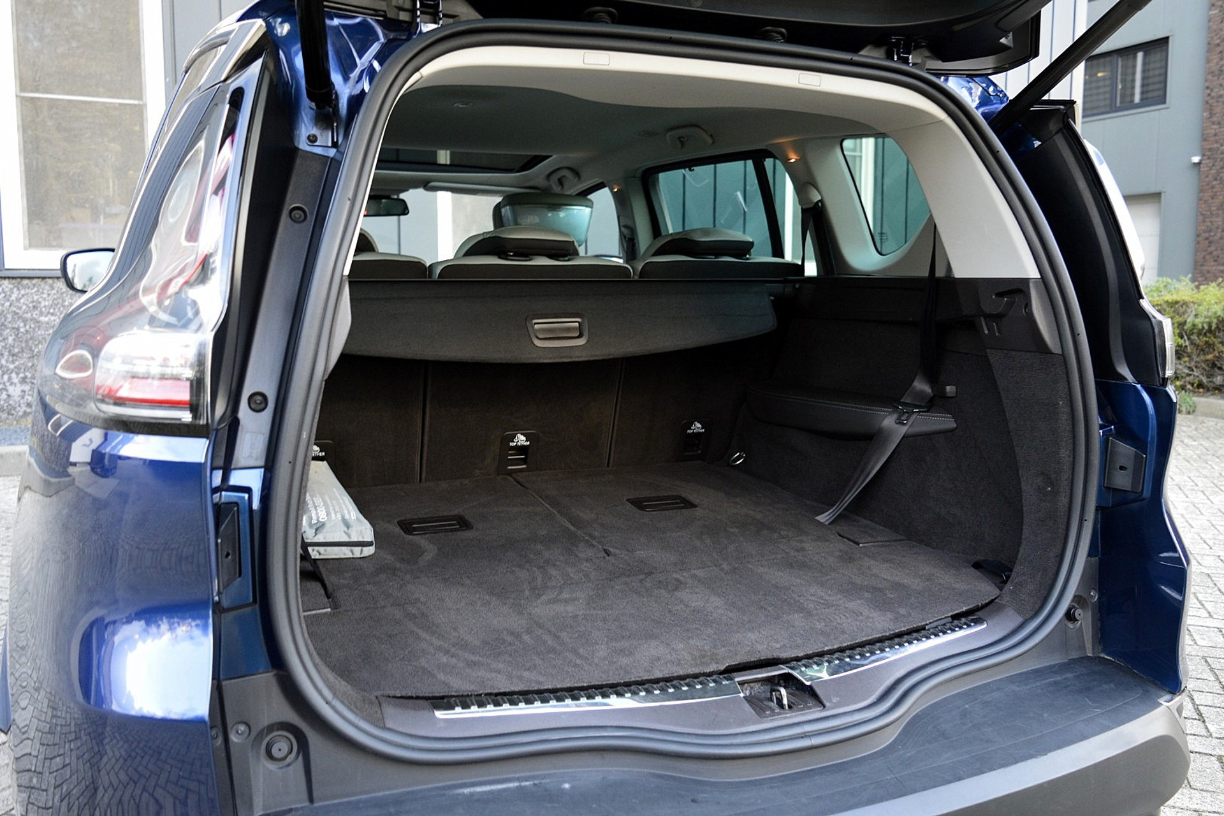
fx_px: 1020
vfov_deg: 43.6
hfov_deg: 61.9
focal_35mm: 30
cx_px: 612
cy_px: 408
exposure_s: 1/50
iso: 800
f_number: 3.5
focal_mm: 20
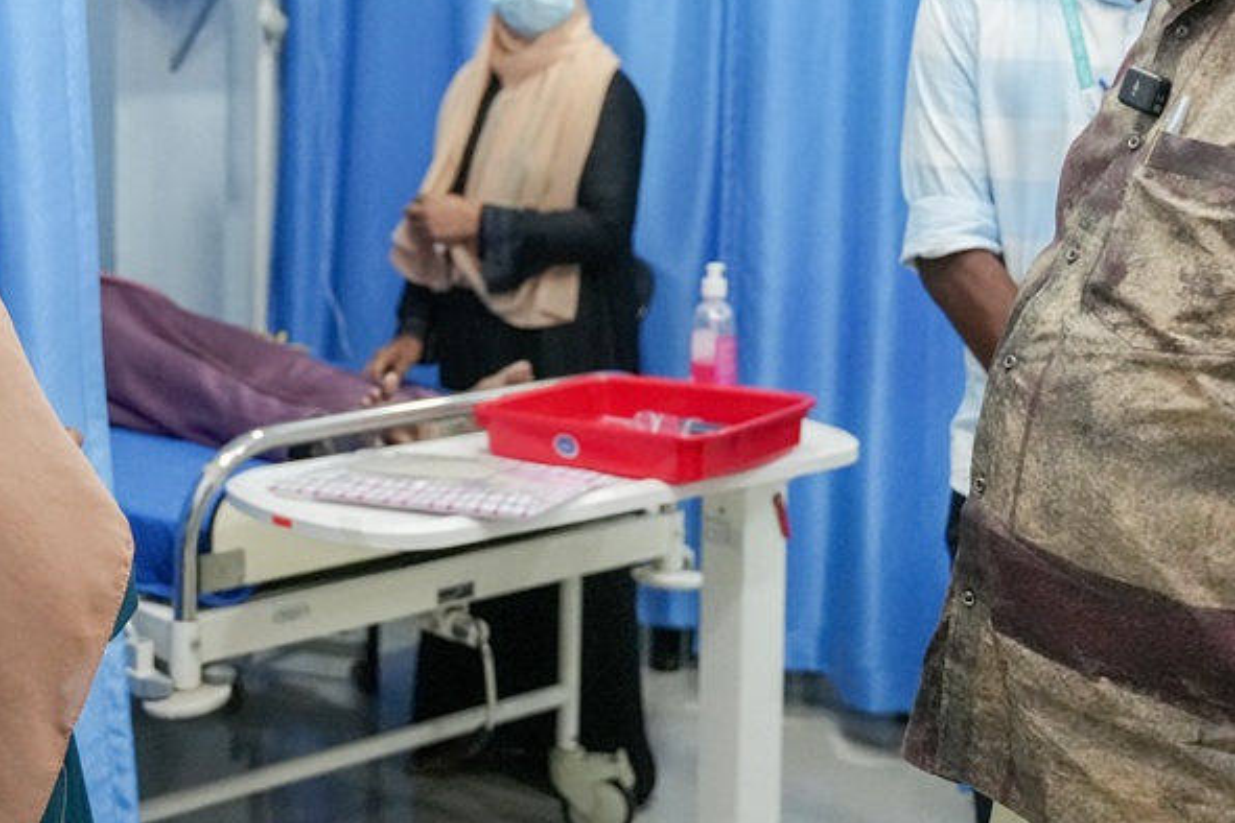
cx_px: 533
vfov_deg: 19.6
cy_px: 121
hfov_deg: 29.4
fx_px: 2347
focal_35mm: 68
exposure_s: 1/250
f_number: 2.8
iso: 6400
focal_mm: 33.7
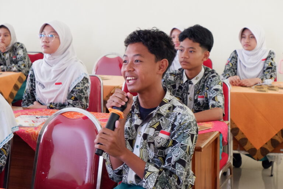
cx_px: 142
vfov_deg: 20.0
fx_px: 535
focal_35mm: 68
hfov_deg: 29.7
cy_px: 94
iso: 3200
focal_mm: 45
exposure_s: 1/17
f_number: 5.6
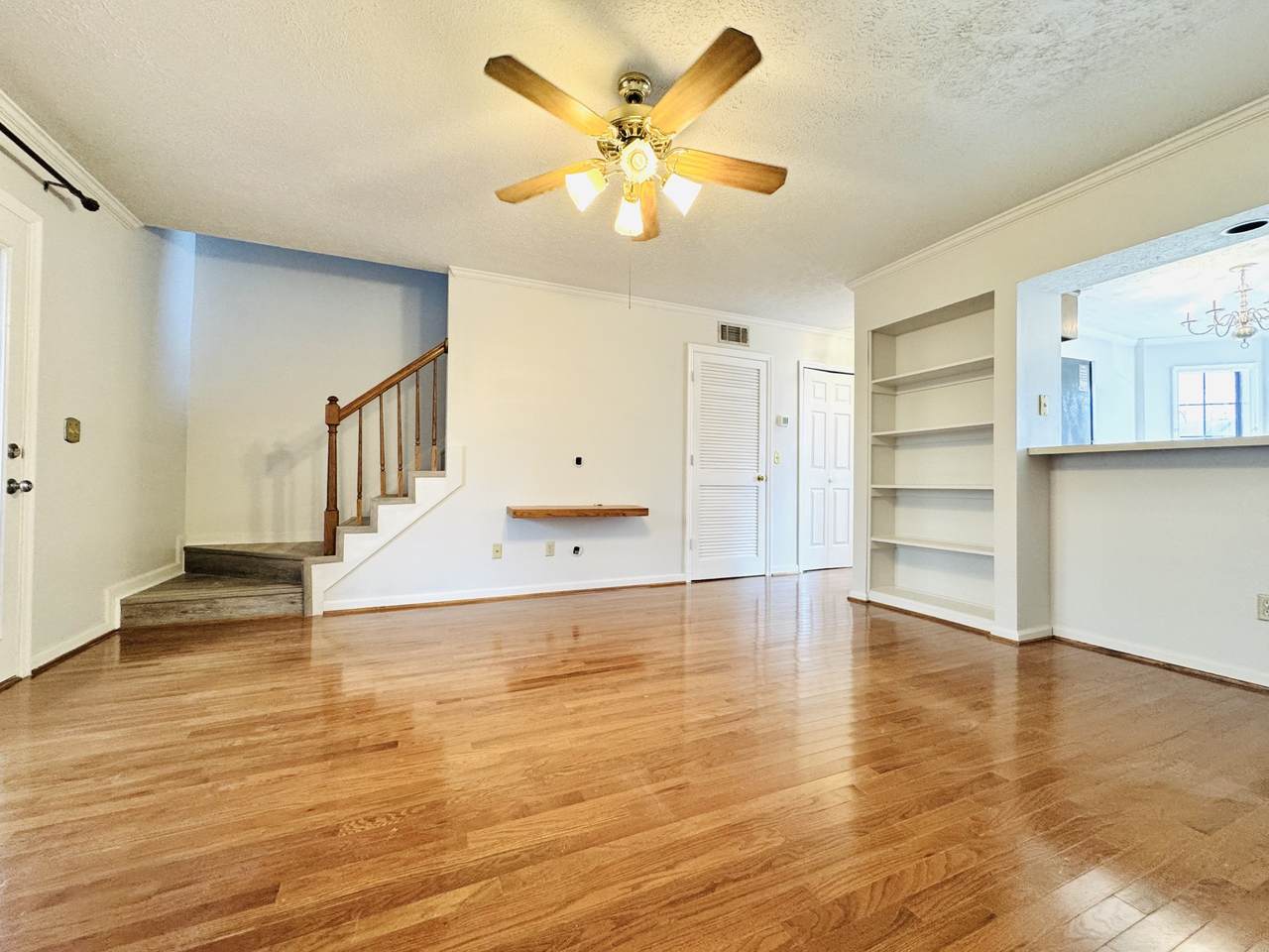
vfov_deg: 85.7
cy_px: 476
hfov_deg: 102.1
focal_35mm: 14
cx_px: 634
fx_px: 513
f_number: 2.2
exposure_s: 1/60
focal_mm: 2.22
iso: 200
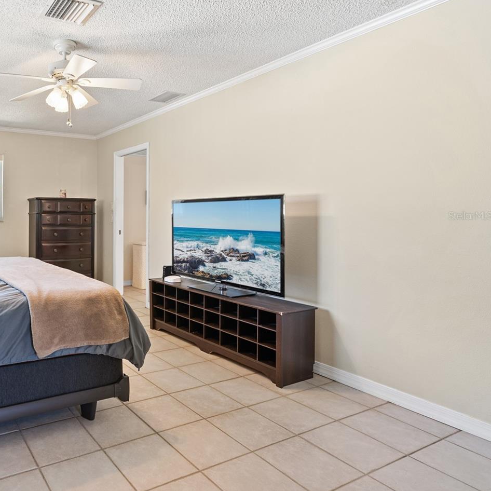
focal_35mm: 23
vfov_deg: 67.0
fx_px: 369
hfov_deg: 60.3
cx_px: 79
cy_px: 215
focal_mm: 16
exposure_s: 1/2
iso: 250
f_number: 8
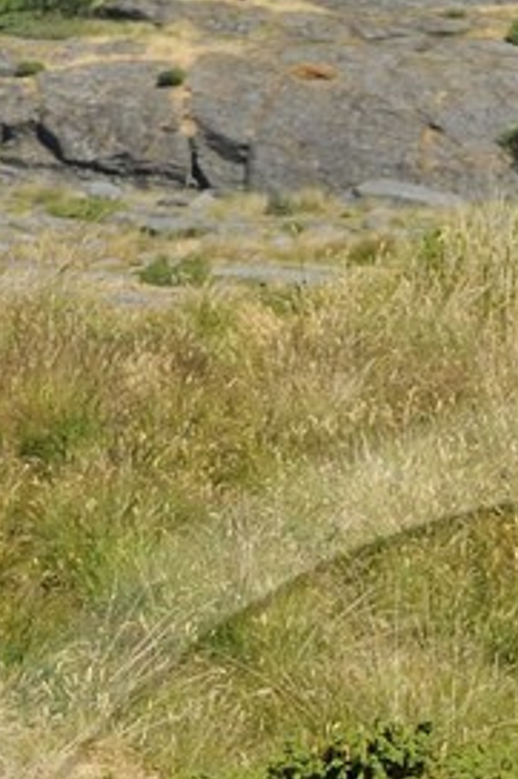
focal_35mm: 705
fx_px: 15234
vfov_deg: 2.9
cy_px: 1283
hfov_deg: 1.9
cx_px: 661
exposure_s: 1/320
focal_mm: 120
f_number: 9
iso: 200
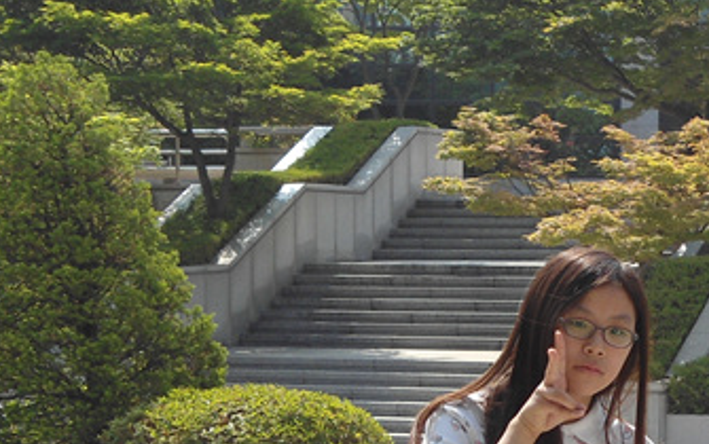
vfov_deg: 9.7
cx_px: 817
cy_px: 461
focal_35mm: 134
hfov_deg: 15.1
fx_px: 2591
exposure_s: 1/500
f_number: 3.9
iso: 80
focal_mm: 9.5
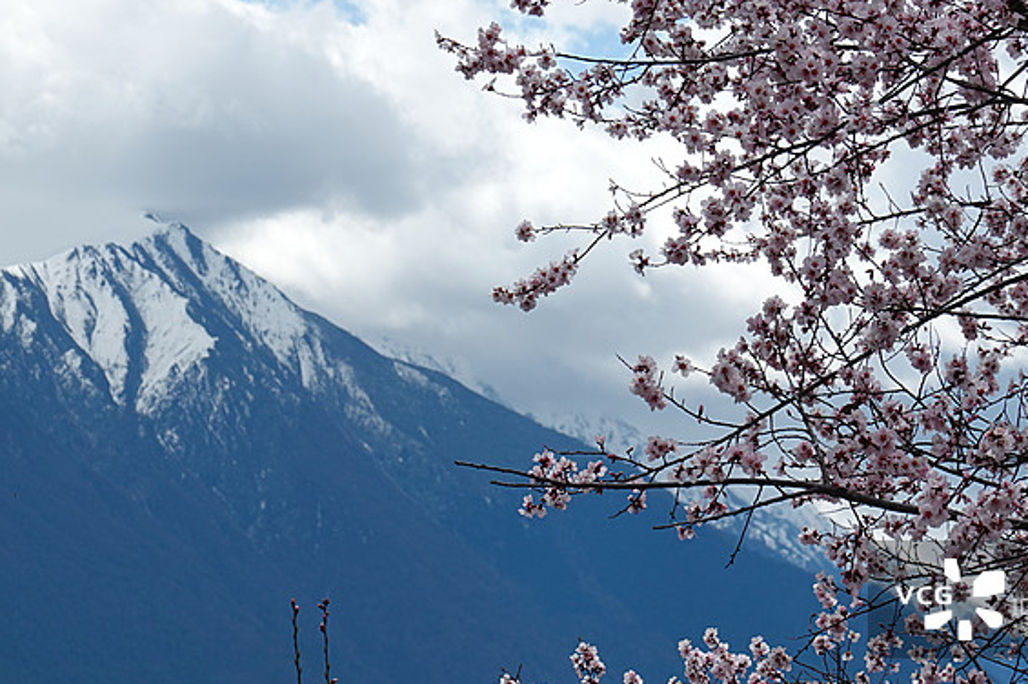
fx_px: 6307
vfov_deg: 6.2
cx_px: 546
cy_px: 374
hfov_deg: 9.3
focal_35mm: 221
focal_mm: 56.73
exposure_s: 1/1000
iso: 125
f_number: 5.6
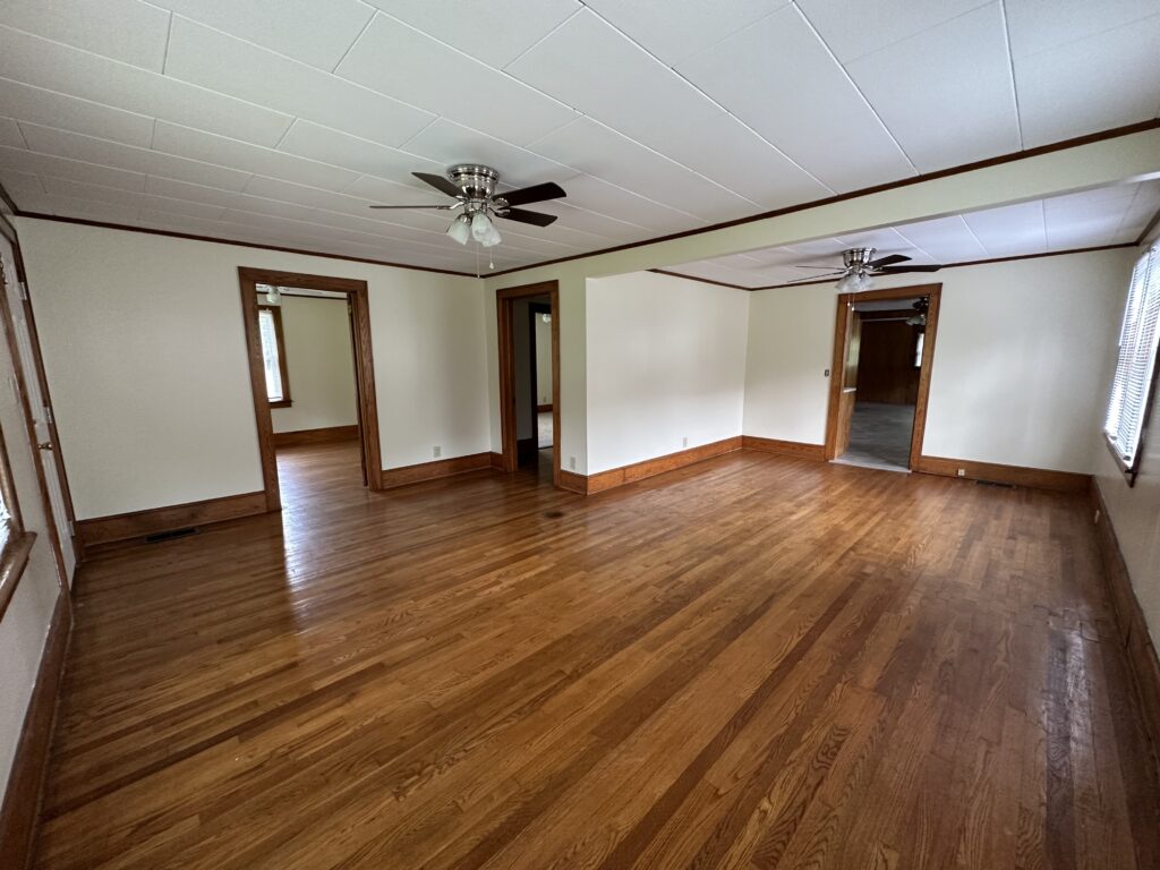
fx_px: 469
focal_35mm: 14
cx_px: 580
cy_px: 435
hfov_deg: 102.1
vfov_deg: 85.7
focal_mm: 2.22
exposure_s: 1/60
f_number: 2.2
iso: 250
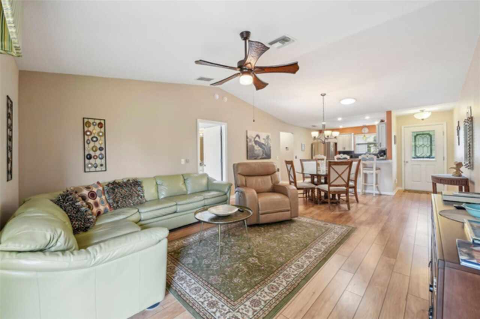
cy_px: 160
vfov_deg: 81.1
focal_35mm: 14
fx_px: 187
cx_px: 240
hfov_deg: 104.3
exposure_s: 1/5
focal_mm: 14
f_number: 8
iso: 400
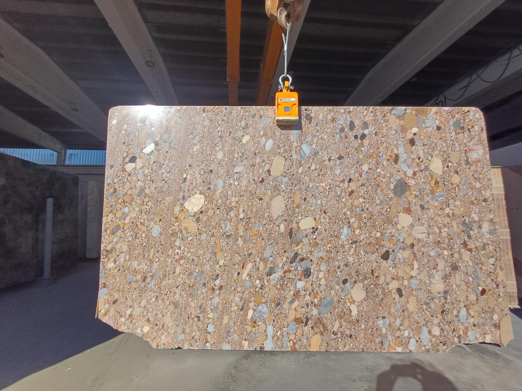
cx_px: 261
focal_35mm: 16
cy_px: 196
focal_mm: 1.64
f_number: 2.2
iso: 40
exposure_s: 1/1618
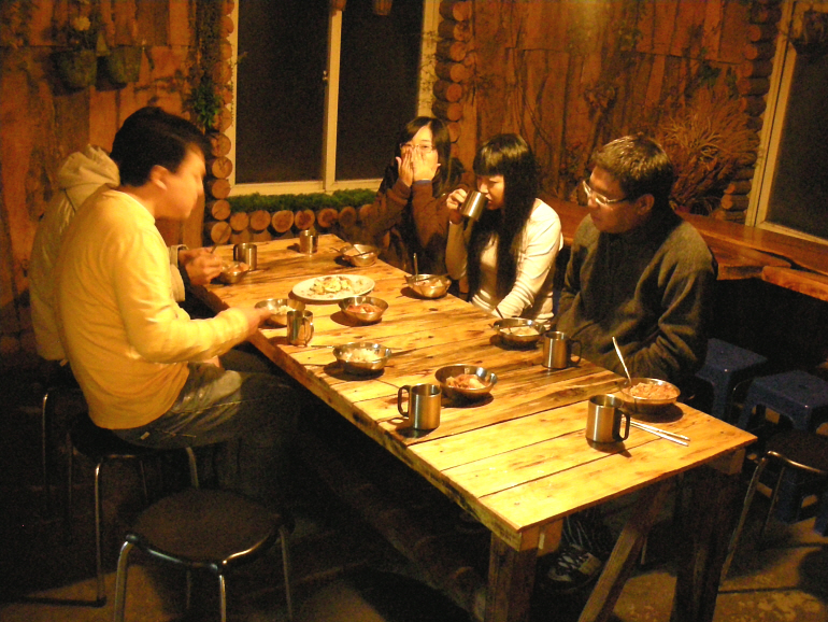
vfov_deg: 40.7
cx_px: 414
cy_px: 311
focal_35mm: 35
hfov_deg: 52.6
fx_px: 837
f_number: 2.8
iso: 740
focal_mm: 5.8
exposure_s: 1/8.1
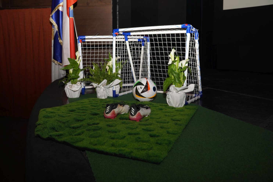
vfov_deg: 43.0
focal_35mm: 30
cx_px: 136
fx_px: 231
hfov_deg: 61.2
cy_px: 91
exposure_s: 1/200
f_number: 3.5
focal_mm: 20.3
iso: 250
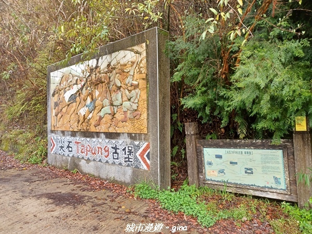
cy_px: 117
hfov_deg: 69.4
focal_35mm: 25
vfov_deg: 54.9
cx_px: 156
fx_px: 225
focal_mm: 4.6
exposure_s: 1/119
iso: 50
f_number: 1.8
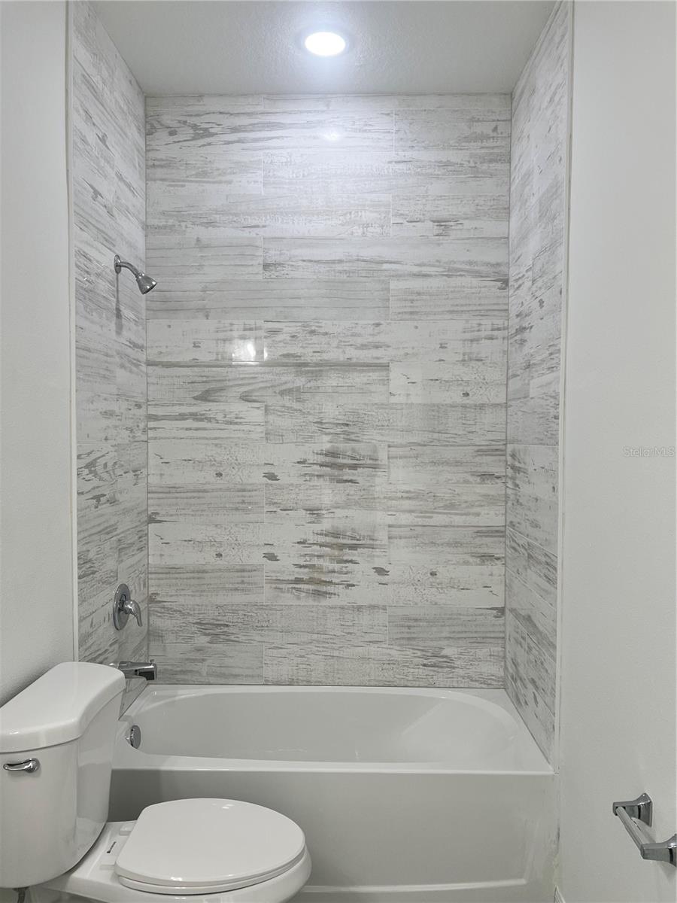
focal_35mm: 26
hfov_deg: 53.1
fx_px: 678
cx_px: 338
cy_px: 452
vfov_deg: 67.3
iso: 40
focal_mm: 5.7
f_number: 1.5
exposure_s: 1/126
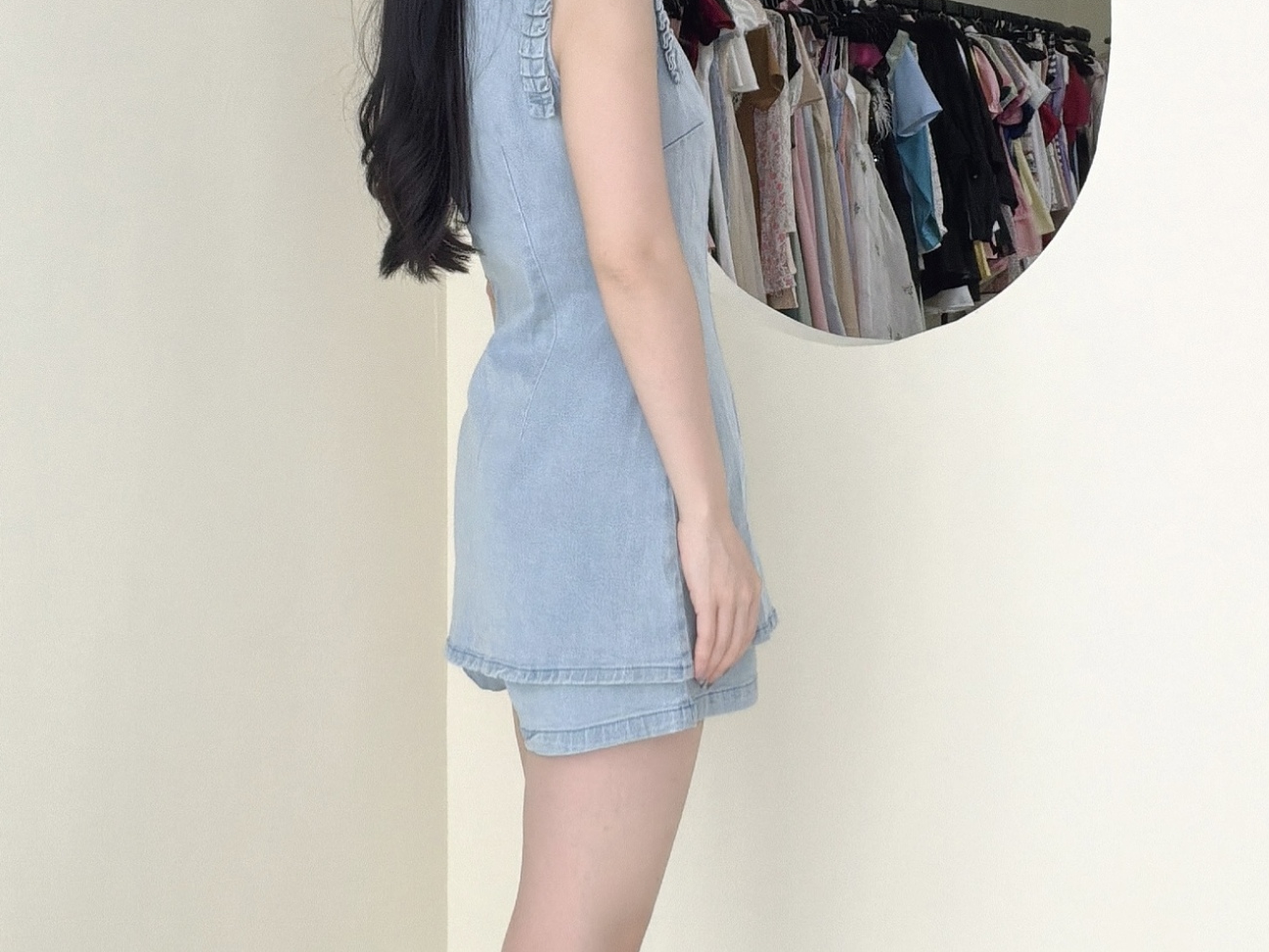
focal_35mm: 37
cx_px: 551
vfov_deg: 38.5
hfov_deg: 50.0
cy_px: 568
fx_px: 1357
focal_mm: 2.71
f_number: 1.9
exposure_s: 1/60
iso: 64
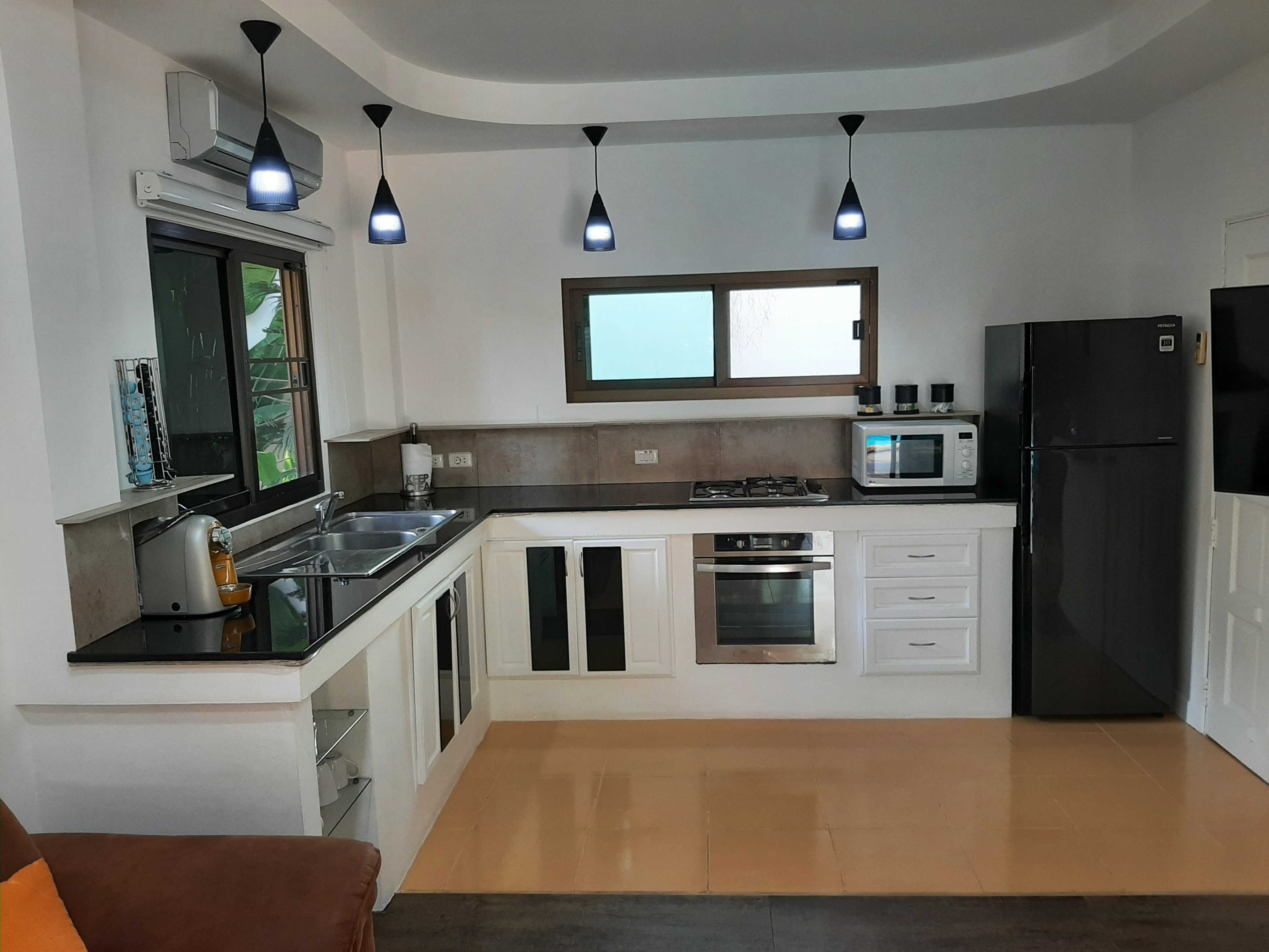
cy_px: 476
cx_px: 634
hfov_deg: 67.3
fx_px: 953
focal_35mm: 26
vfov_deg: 53.1
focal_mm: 3.93
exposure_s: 1/60
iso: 50
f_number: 1.7
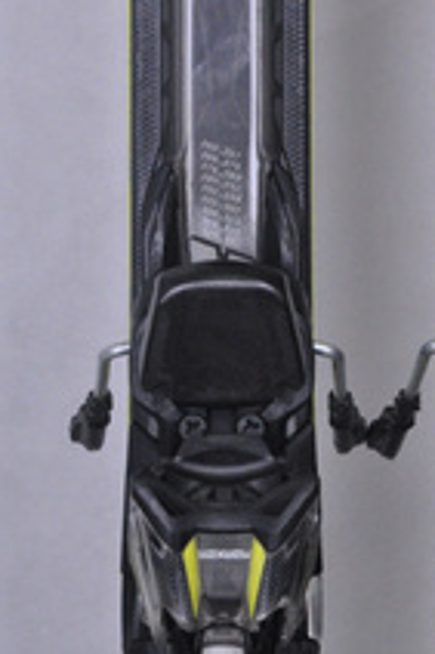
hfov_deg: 5.4
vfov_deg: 8.1
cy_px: 117
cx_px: 372
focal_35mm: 255
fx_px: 4629
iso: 3200
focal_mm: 80
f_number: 8
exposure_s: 1/125
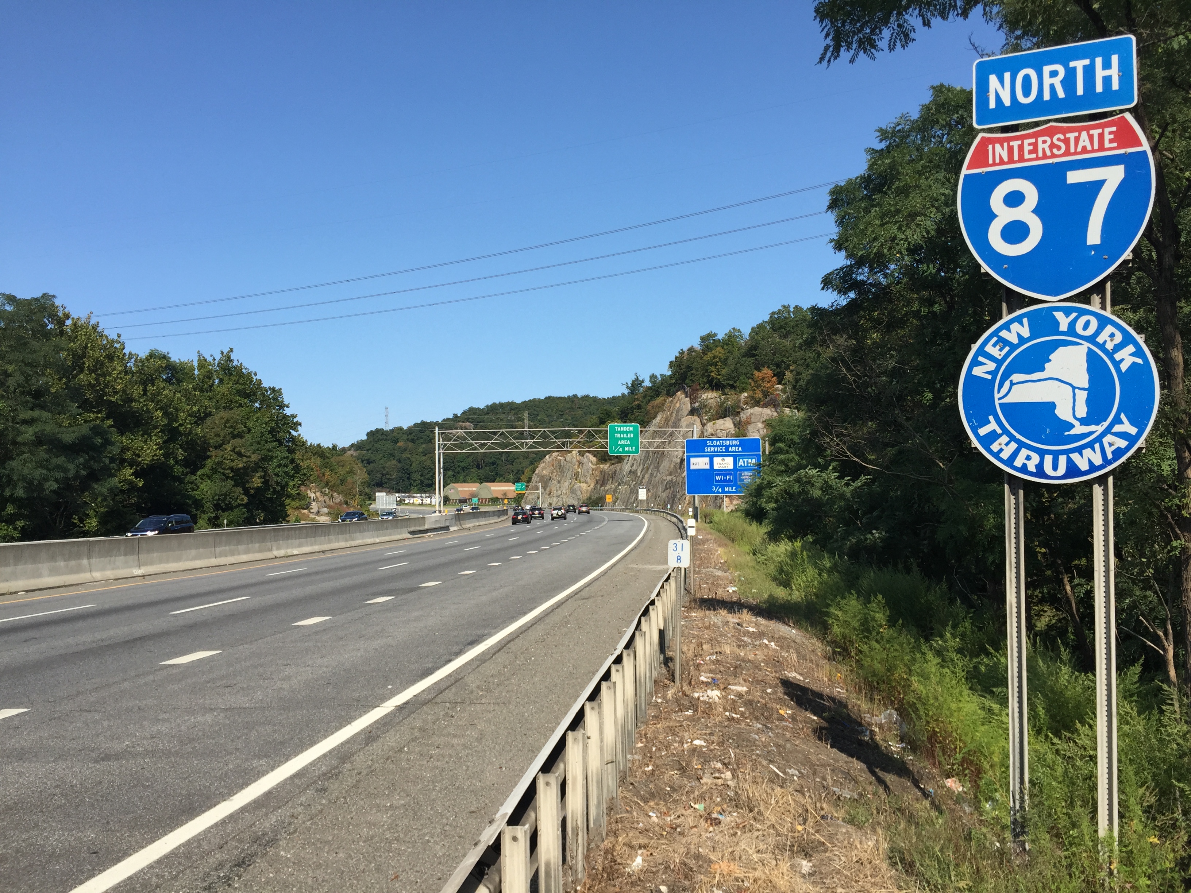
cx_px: 596
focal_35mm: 29
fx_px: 998
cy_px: 446
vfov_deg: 48.2
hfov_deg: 61.7
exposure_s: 1/1883
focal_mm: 4.15
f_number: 2.2
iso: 32
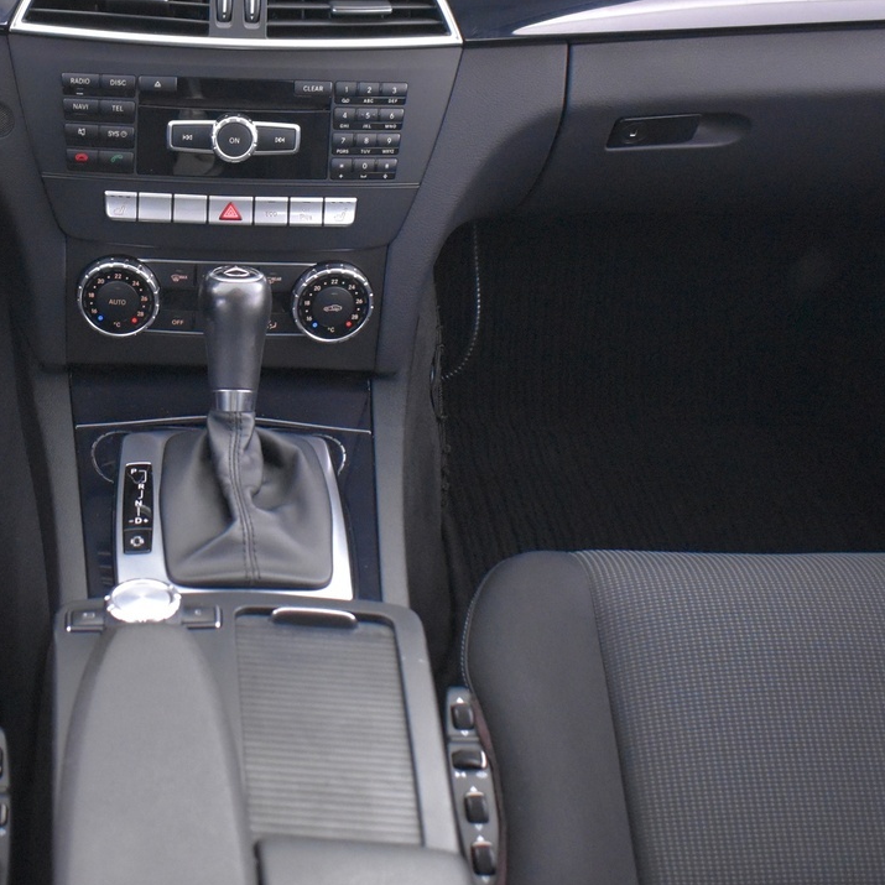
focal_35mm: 52
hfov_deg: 31.8
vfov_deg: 32.4
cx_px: 166
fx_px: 1504
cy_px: 271
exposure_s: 1/10
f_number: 3.5
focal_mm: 18
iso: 3200
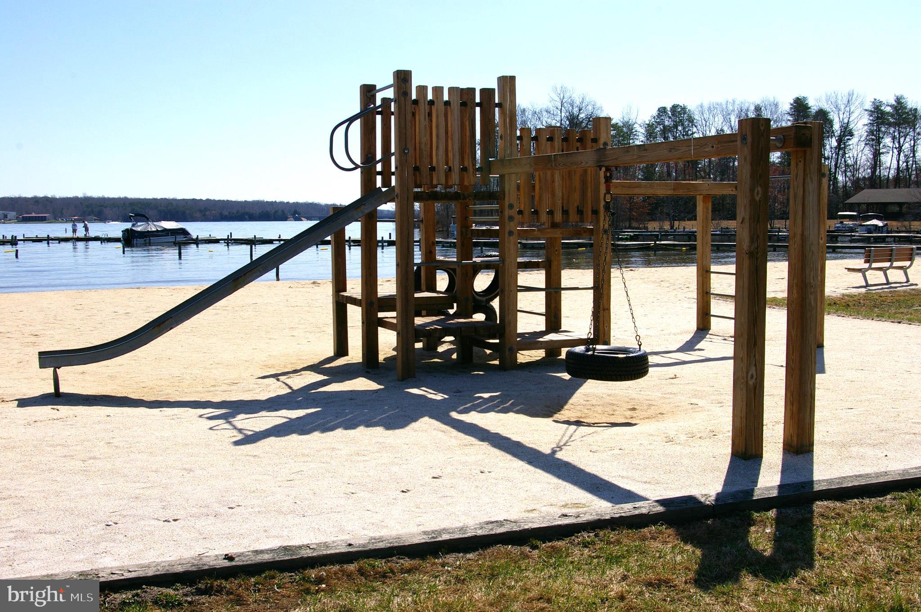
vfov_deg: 34.1
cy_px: 306
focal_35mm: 39
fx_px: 997
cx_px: 460
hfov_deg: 49.6
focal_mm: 26
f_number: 13
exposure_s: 1/350
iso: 200
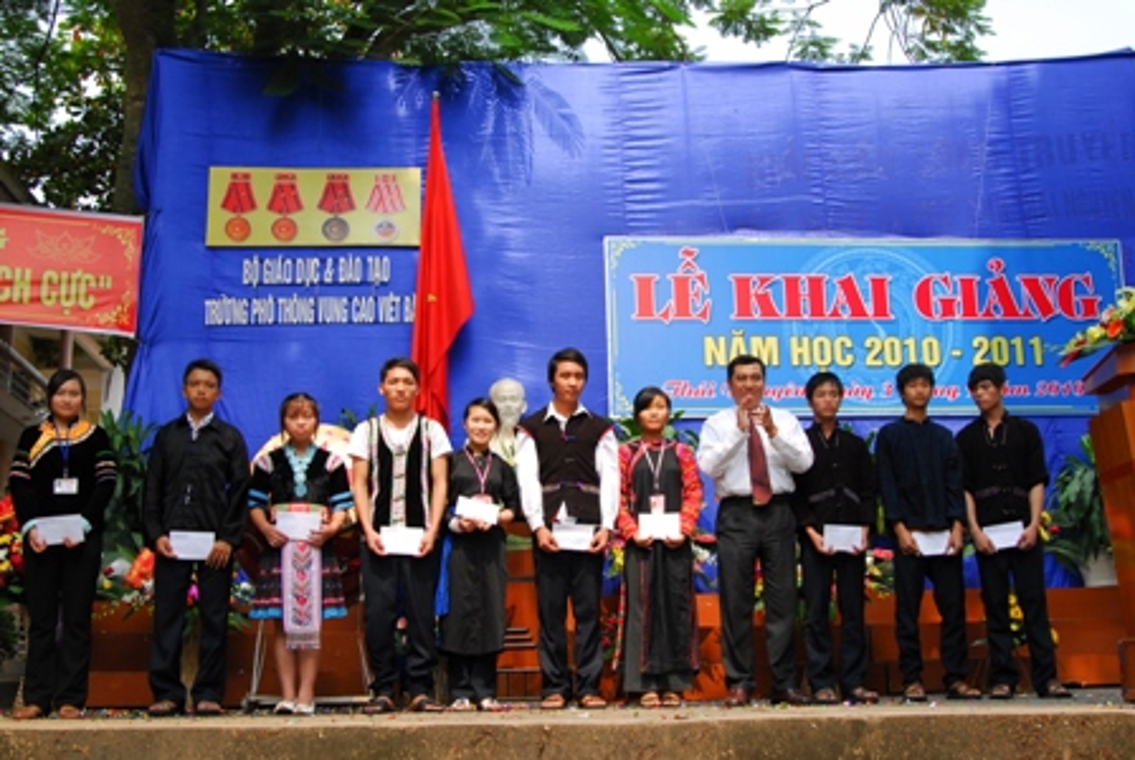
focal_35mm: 44
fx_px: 1373
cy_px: 380
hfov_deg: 44.9
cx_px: 568
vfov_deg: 30.9
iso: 400
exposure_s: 1/320
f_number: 9
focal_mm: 29
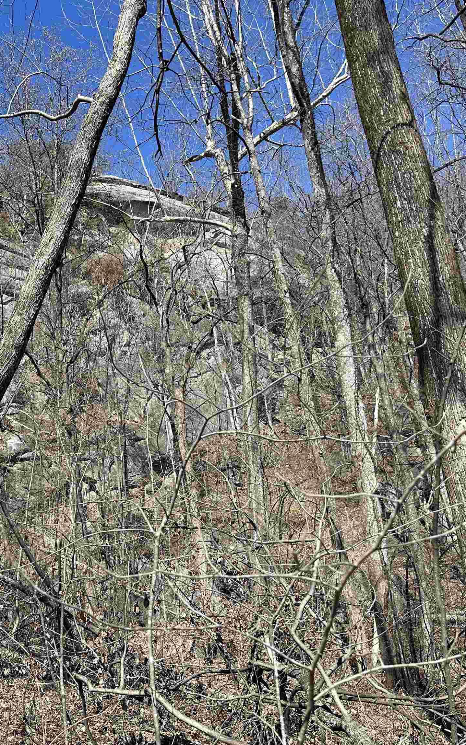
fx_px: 691
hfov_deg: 34.6
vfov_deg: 56.7
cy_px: 373
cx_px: 25
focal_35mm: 34
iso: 80
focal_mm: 6.86
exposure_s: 1/2070
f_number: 1.78
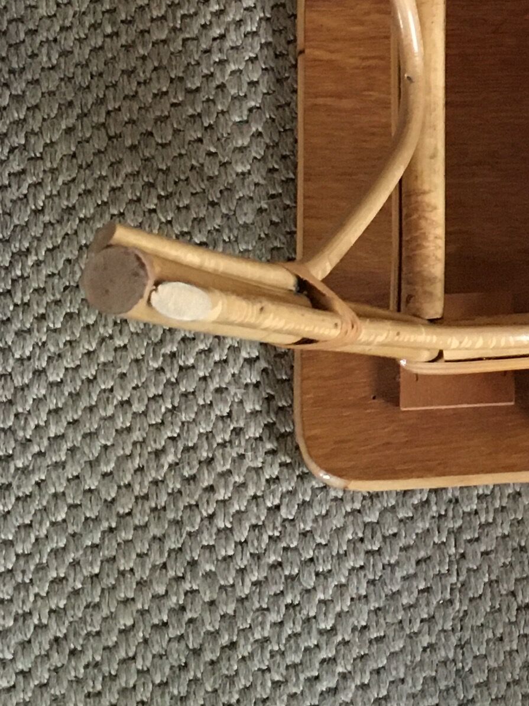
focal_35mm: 98
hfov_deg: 14.0
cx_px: 818
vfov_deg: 19.5
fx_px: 1996
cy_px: 9
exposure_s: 1/20
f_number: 2.2
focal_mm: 4.15
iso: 200
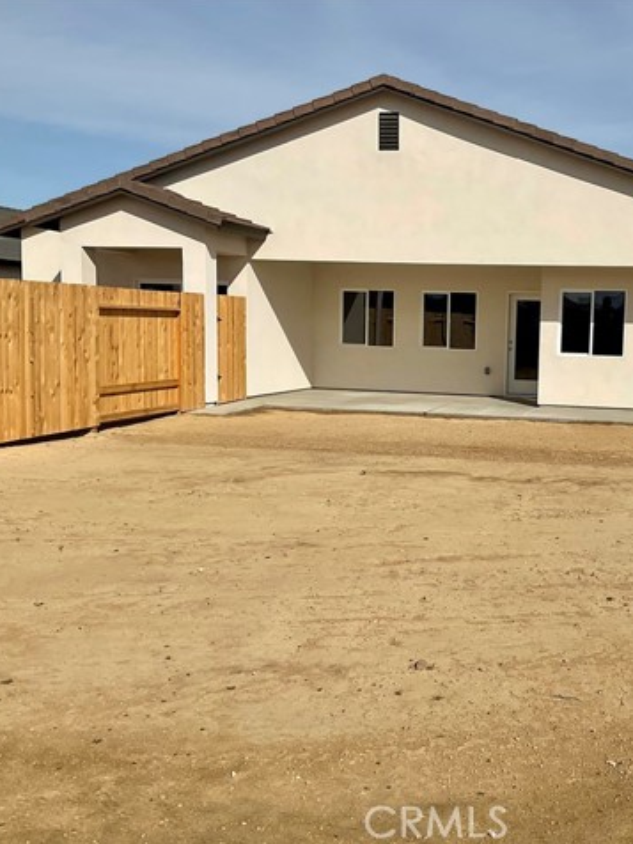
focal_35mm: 39
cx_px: 489
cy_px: 422
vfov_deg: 47.9
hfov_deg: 35.8
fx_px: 951
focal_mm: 3
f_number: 1.8
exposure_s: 1/4785
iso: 16
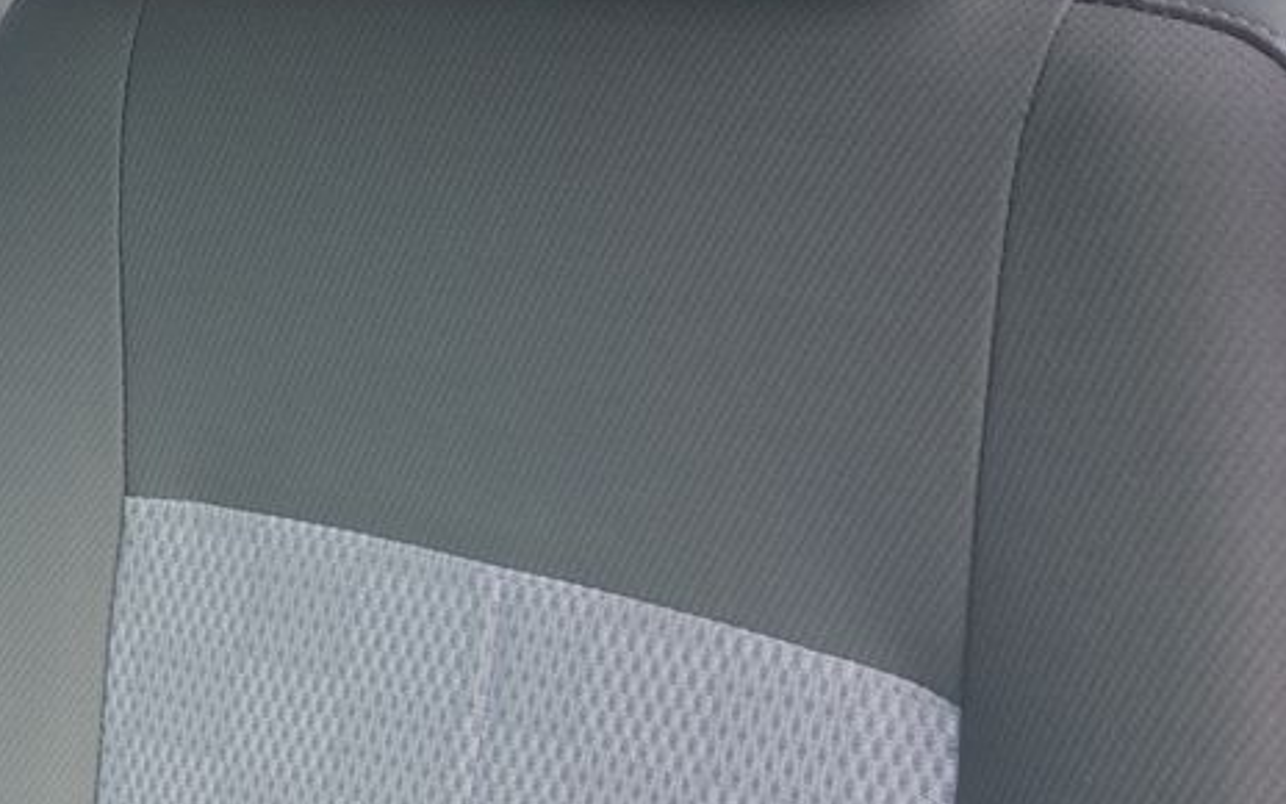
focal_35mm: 63
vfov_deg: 20.6
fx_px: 2208
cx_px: 116
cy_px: 467
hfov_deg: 30.9
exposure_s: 1/160
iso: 125
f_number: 2.8
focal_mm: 10.4
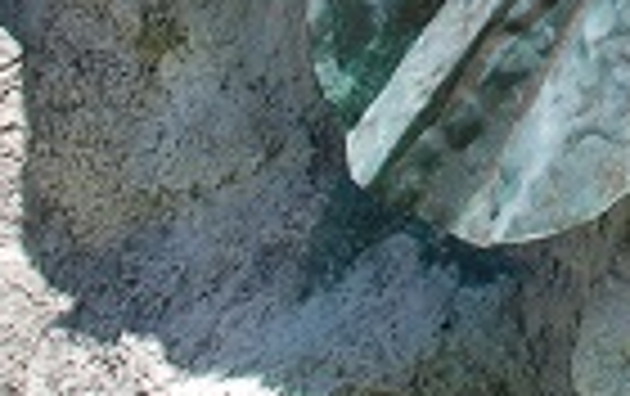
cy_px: -468
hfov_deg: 13.3
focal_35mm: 153
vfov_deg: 8.1
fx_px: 2631
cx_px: 756
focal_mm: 20
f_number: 6.3
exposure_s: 1/160
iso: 100
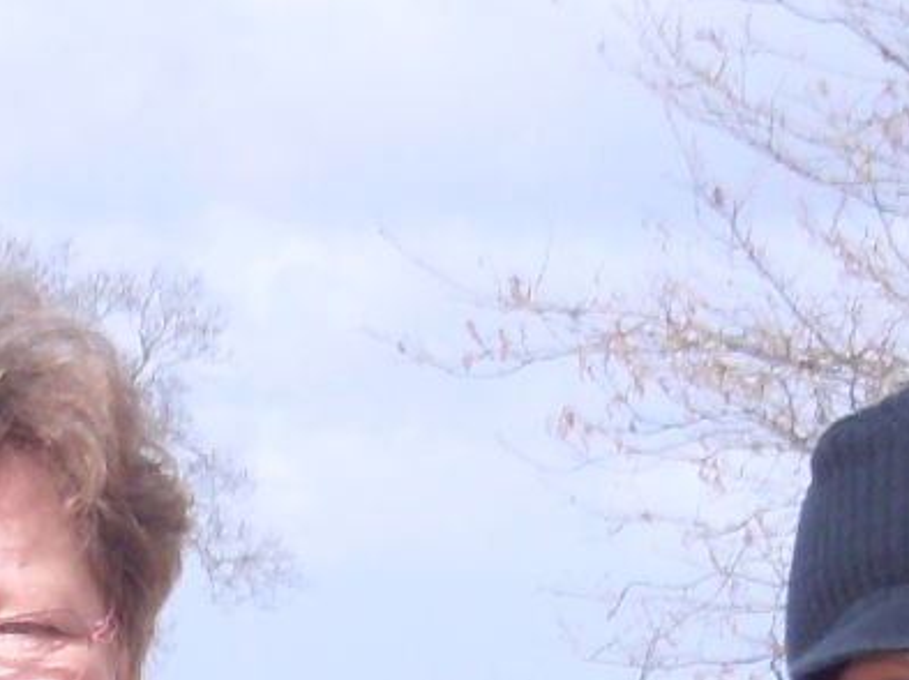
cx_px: -1260
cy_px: 1879
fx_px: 10235
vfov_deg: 3.7
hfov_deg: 4.9
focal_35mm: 390
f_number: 4
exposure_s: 1/350
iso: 80
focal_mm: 10.3
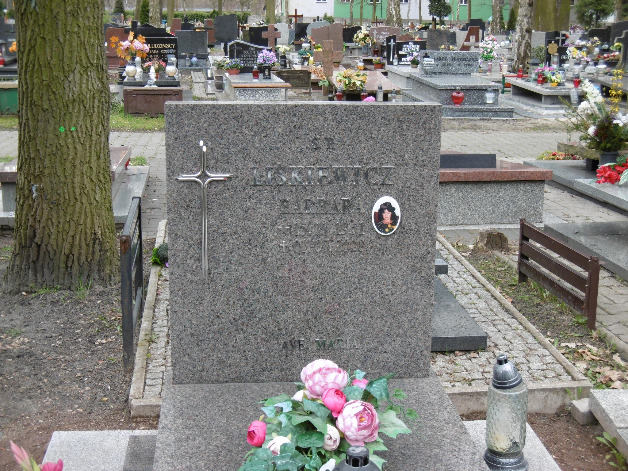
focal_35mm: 59
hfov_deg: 32.7
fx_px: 1070
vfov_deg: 24.8
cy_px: 236
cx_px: 314
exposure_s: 1/80
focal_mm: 10.5
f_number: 4.2
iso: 100
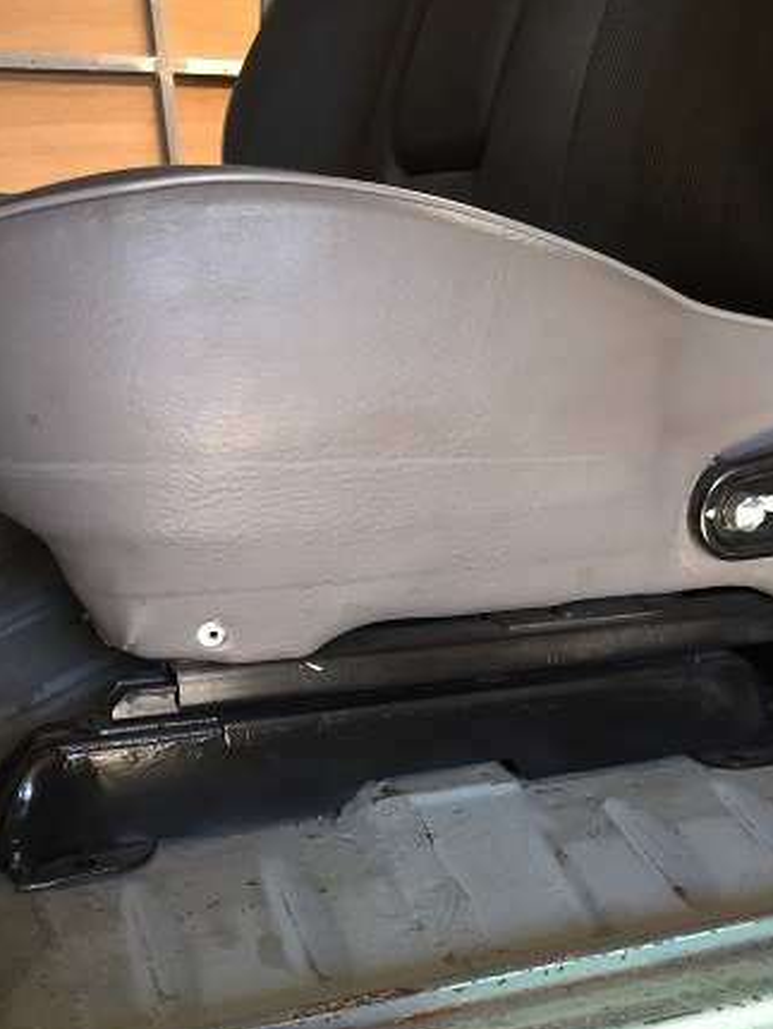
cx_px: 464
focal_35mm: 44
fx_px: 1309
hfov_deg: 32.8
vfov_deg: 41.6
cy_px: 774
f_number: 2.2
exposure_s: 1/33
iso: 80
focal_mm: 4.15
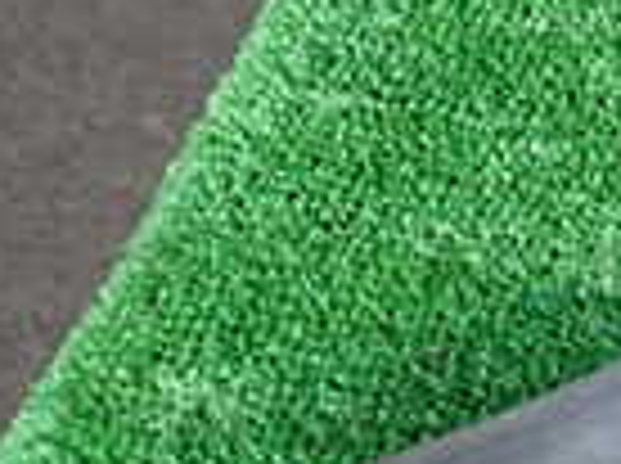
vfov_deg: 7.7
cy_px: 459
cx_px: 1080
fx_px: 3438
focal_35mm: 192
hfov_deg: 9.8
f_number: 2.9
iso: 640
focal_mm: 7.84
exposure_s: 1/40
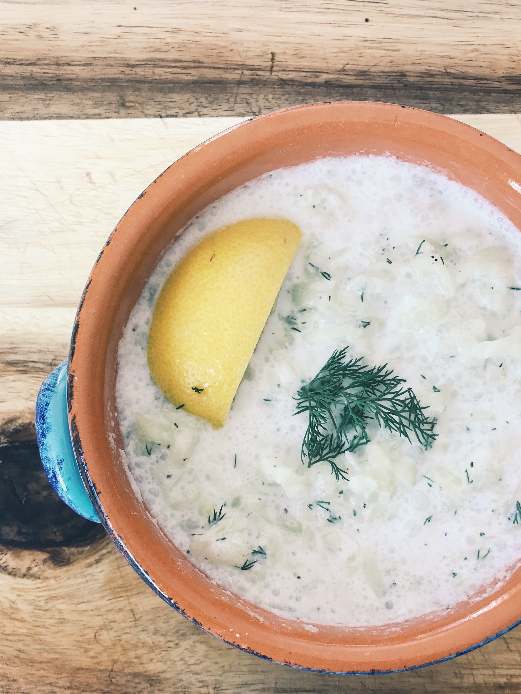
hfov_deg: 37.7
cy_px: 419
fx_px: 763
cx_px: 279
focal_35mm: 38
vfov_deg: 48.7
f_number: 1.8
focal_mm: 3.99
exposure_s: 1/61
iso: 25
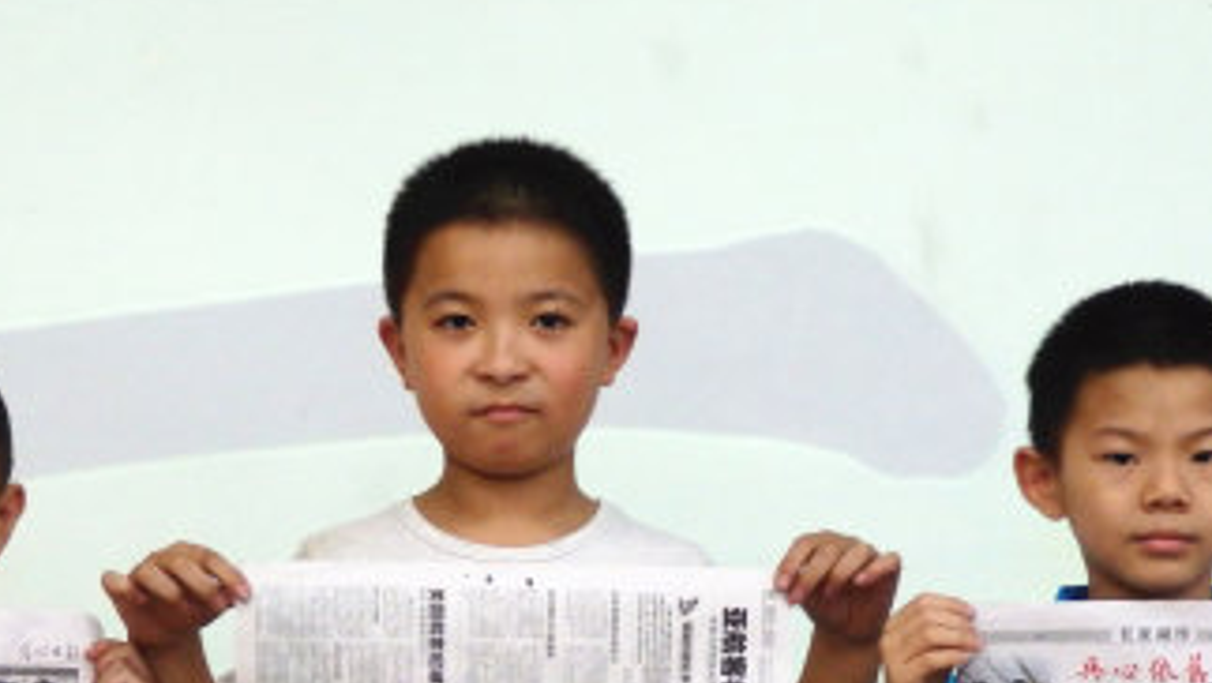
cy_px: 644
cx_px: 462
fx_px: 2765
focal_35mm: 86
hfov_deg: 24.7
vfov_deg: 13.9
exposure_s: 1/60
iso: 320
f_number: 3.6
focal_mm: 6.6
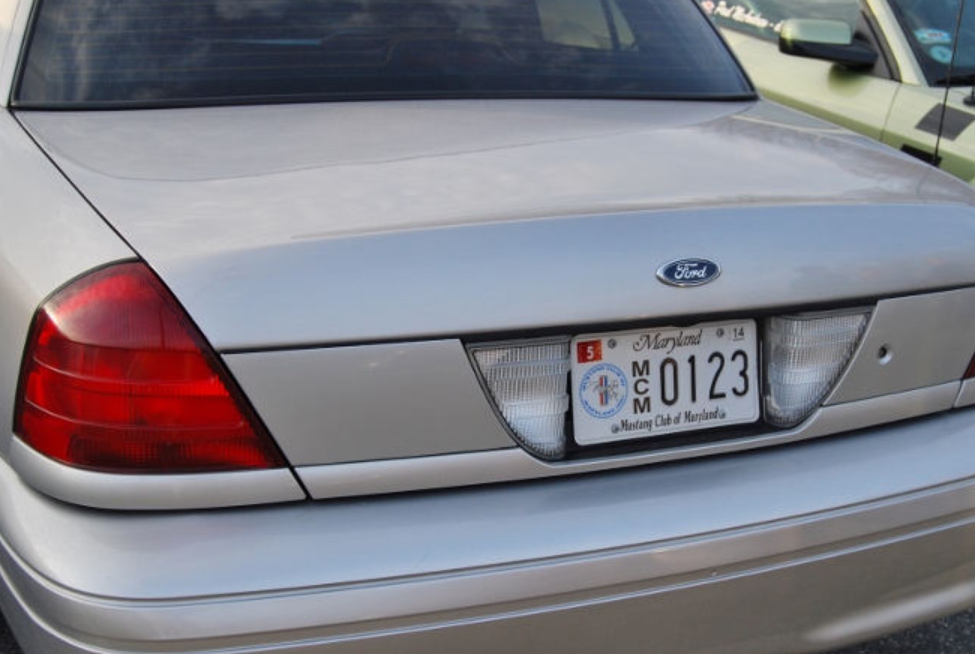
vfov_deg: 28.2
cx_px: 567
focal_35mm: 48
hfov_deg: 40.9
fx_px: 1302
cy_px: 369
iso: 200
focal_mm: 26
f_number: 7.1
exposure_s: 1/200
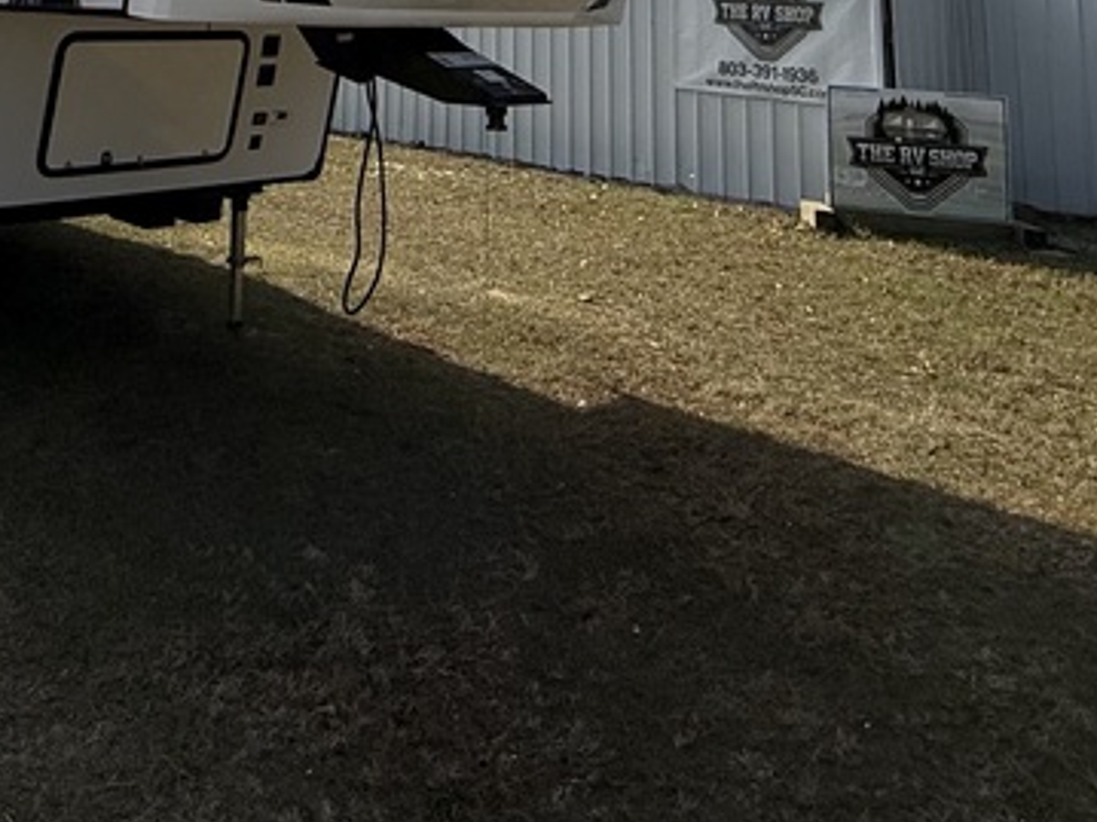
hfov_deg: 45.8
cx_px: 248
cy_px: -205
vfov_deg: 30.3
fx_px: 1236
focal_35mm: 39
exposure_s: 1/6173
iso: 64
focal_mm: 2.22
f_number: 2.2
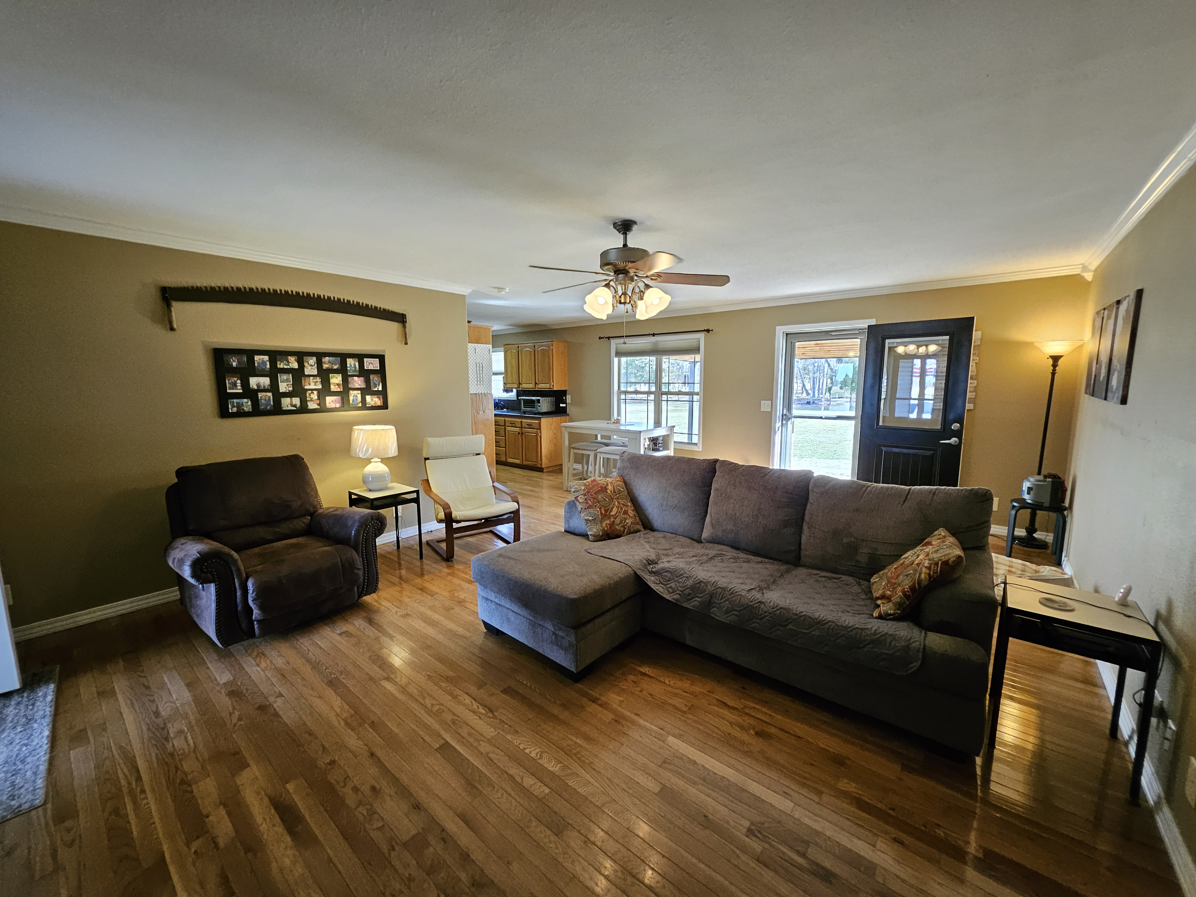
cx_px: 598
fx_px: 449
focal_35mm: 13
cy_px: 448
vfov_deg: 89.9
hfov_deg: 106.2
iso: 200
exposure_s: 1/60
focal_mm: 1.74
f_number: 2.2
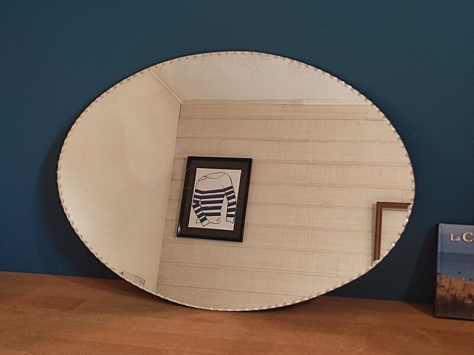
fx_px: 356
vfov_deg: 53.1
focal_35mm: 26
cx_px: 237
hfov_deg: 67.3
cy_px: 178
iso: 1349
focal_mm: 4.74
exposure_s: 1/25
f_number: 1.79
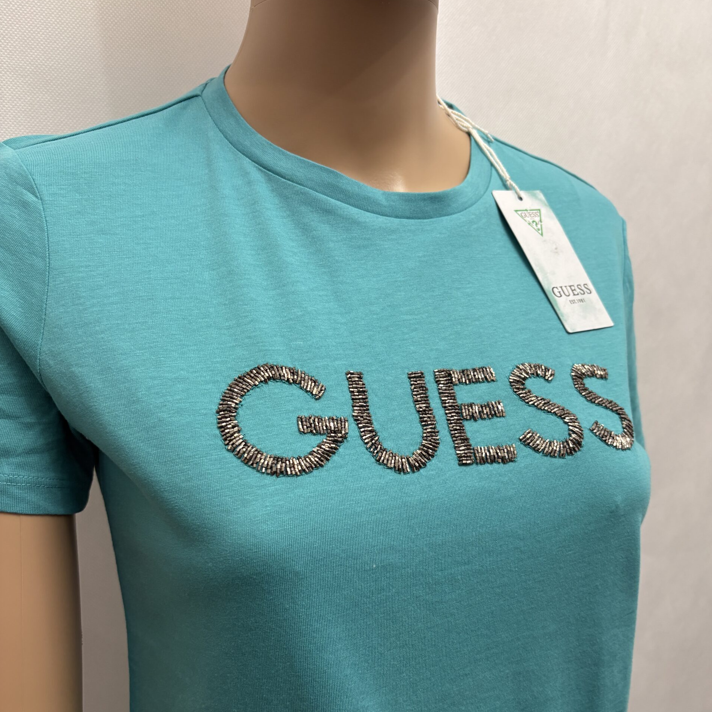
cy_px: 433
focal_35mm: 31
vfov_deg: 52.1
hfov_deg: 52.5
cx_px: 358
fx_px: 721
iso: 160
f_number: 1.6
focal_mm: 5.96
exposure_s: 1/50
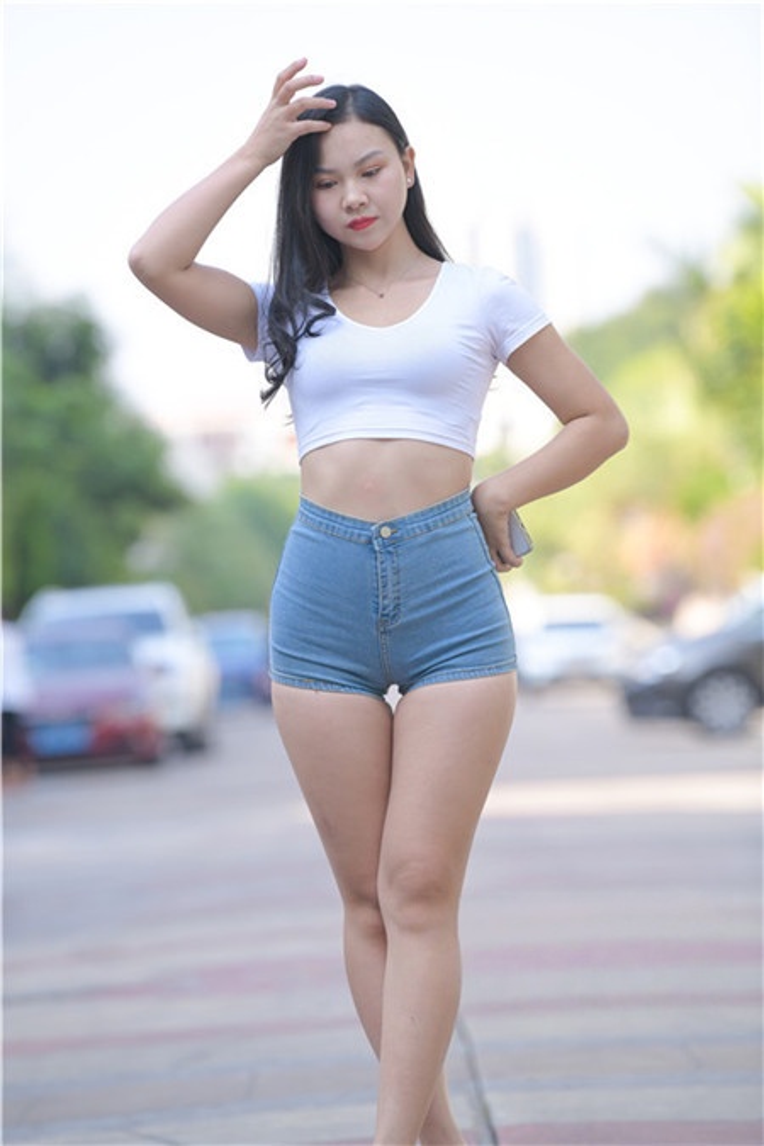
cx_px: 382
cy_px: 573
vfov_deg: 10.3
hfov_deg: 6.9
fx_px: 6366
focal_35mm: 200
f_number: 4
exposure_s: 1/800
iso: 400
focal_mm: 200
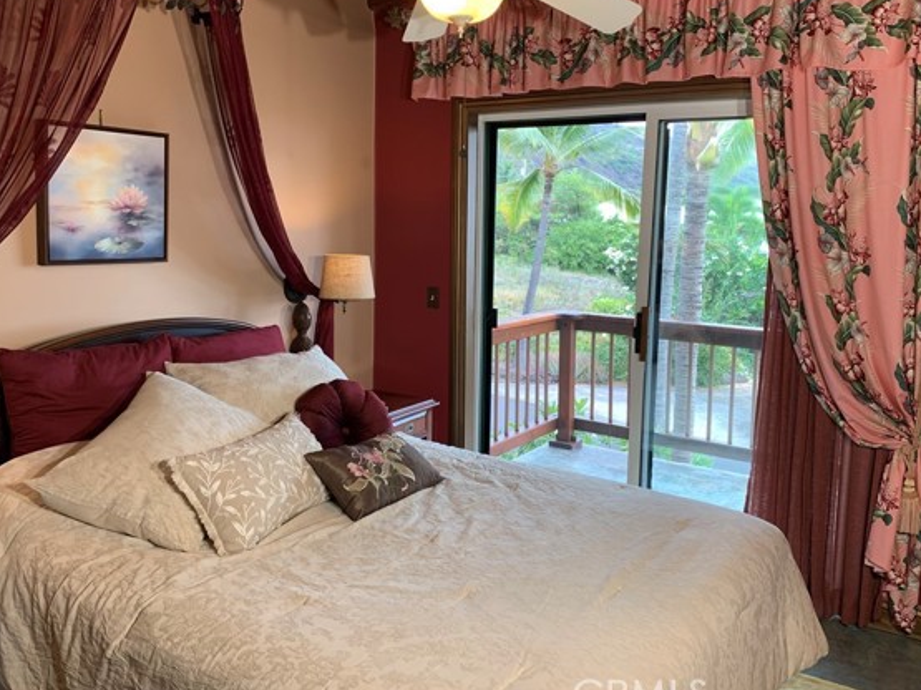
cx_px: 466
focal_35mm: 30
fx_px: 798
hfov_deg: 60.0
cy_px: 320
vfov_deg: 46.7
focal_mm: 4.25
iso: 50
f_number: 1.8
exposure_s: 1/120
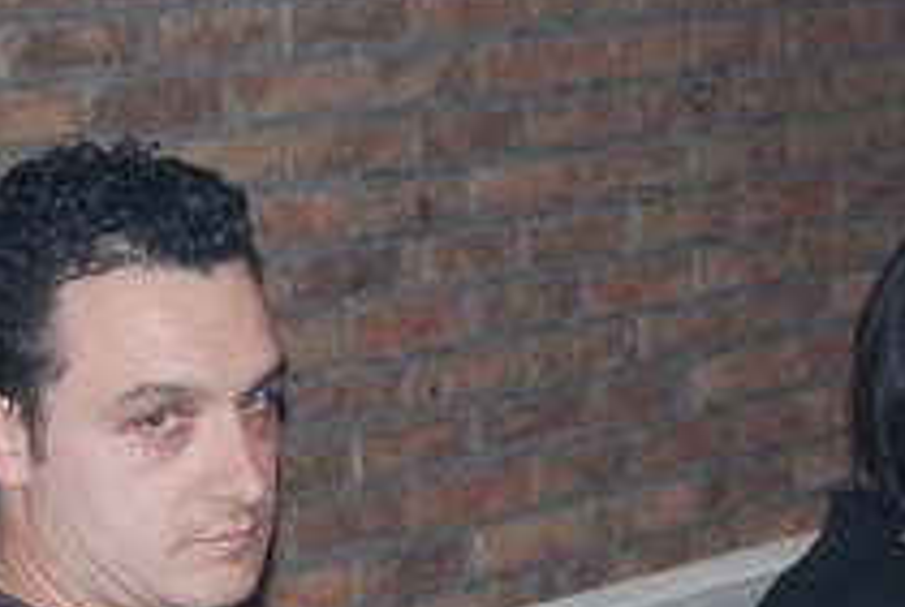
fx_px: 5931
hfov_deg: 8.7
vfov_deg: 5.9
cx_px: 487
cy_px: 562
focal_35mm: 235
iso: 280
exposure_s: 1/60
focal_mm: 55
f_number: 4
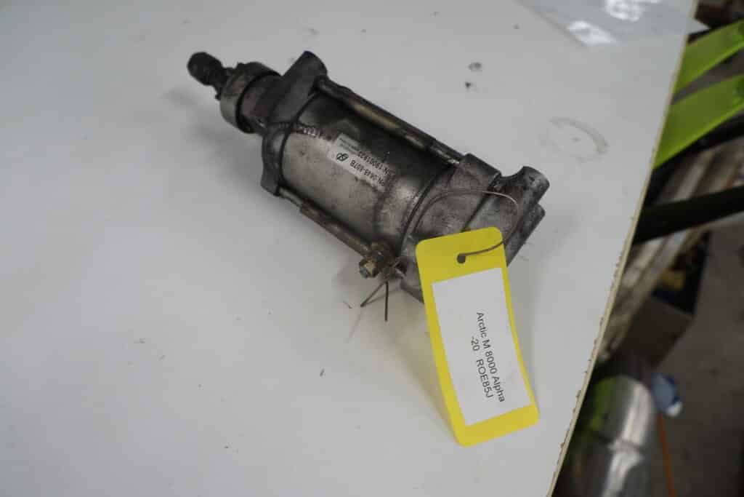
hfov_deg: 67.4
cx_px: 372
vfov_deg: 47.9
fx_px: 558
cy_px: 248
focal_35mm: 27
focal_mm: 18
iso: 250
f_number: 4.5
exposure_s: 1/60
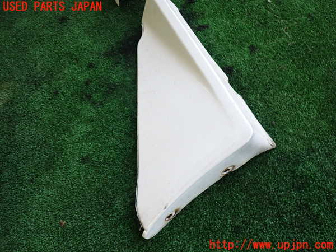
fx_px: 291
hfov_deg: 60.0
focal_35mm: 30
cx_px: 168
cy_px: 126
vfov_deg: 46.8
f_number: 2.3
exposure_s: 1/125
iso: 400
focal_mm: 5.4
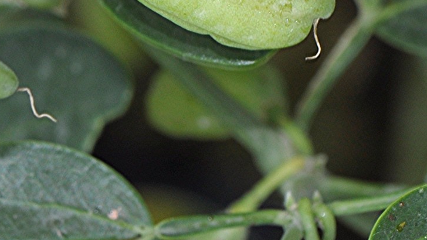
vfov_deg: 5.2
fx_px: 2625
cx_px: 151
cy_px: 49
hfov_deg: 9.3
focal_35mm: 232
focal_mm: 105
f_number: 10
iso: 200
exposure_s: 1/60
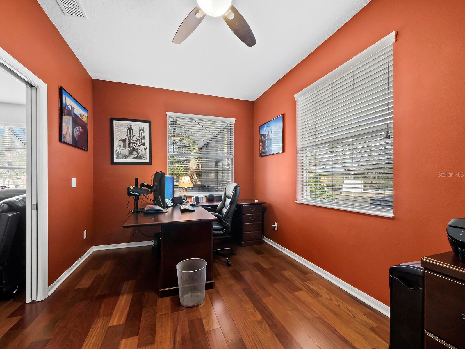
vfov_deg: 85.7
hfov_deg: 102.1
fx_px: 188
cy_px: 174
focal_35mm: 14
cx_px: 232
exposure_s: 1/1.25
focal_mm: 7
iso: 400
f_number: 11
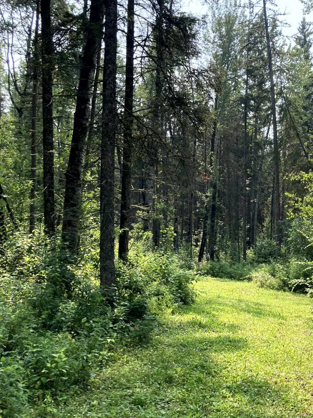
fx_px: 530
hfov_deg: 32.5
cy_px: 240
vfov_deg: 42.8
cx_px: 219
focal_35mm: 44
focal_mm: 3.99
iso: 20
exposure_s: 1/716
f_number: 1.8
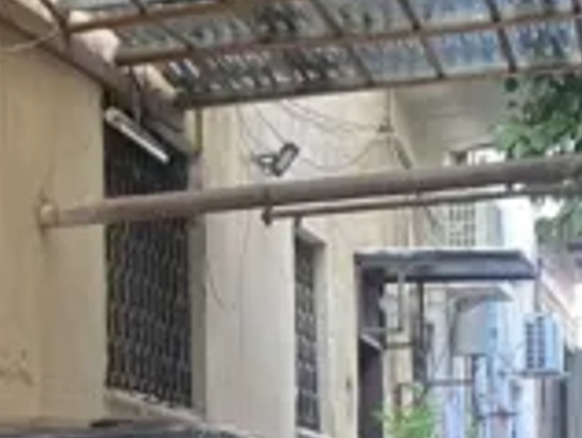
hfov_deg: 16.1
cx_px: -427
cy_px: 593
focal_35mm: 105
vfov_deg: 13.5
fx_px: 1768
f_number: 1.8
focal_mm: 4.25
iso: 125
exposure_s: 1/63
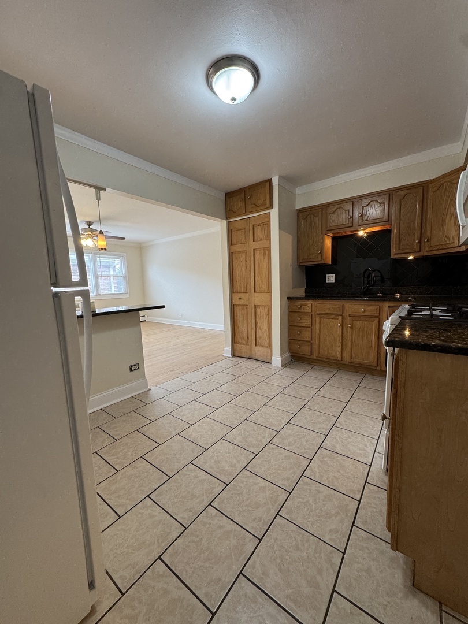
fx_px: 252
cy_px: 312
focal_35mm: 14
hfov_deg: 85.7
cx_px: 234
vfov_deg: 102.1
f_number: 2.2
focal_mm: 2.22
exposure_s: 1/60
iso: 160
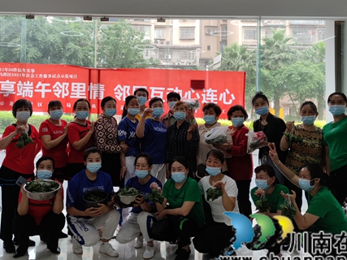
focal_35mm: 36
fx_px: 361
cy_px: 97
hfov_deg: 51.1
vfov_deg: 39.4
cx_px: 141
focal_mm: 6.72
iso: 56
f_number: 1.69
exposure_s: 1/100
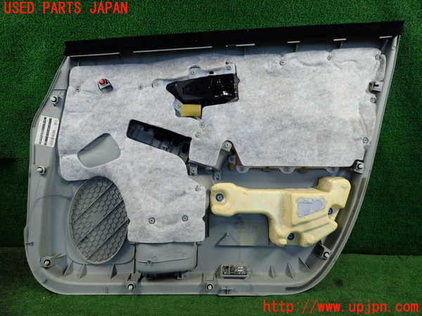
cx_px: 211
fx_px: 305
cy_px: 158
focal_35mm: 25
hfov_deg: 69.4
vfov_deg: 54.9
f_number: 2
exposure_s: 1/125
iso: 640
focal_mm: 4.5
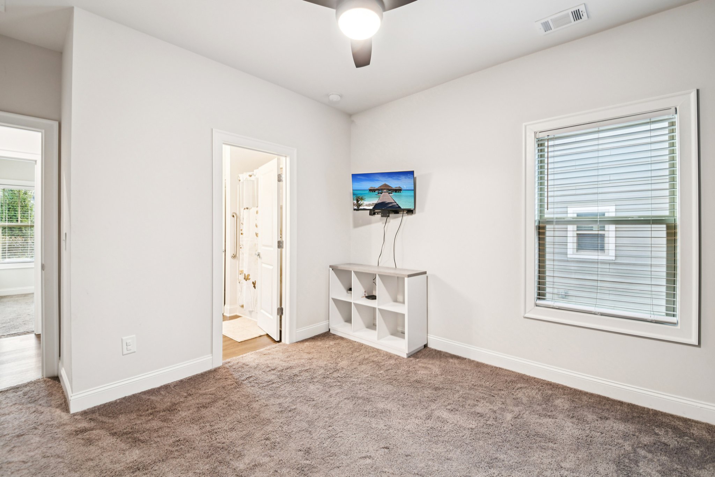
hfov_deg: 100.4
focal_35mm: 15
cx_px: 358
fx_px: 298
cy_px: 238
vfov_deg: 77.3
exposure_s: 1/5
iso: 400
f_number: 8
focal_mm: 15
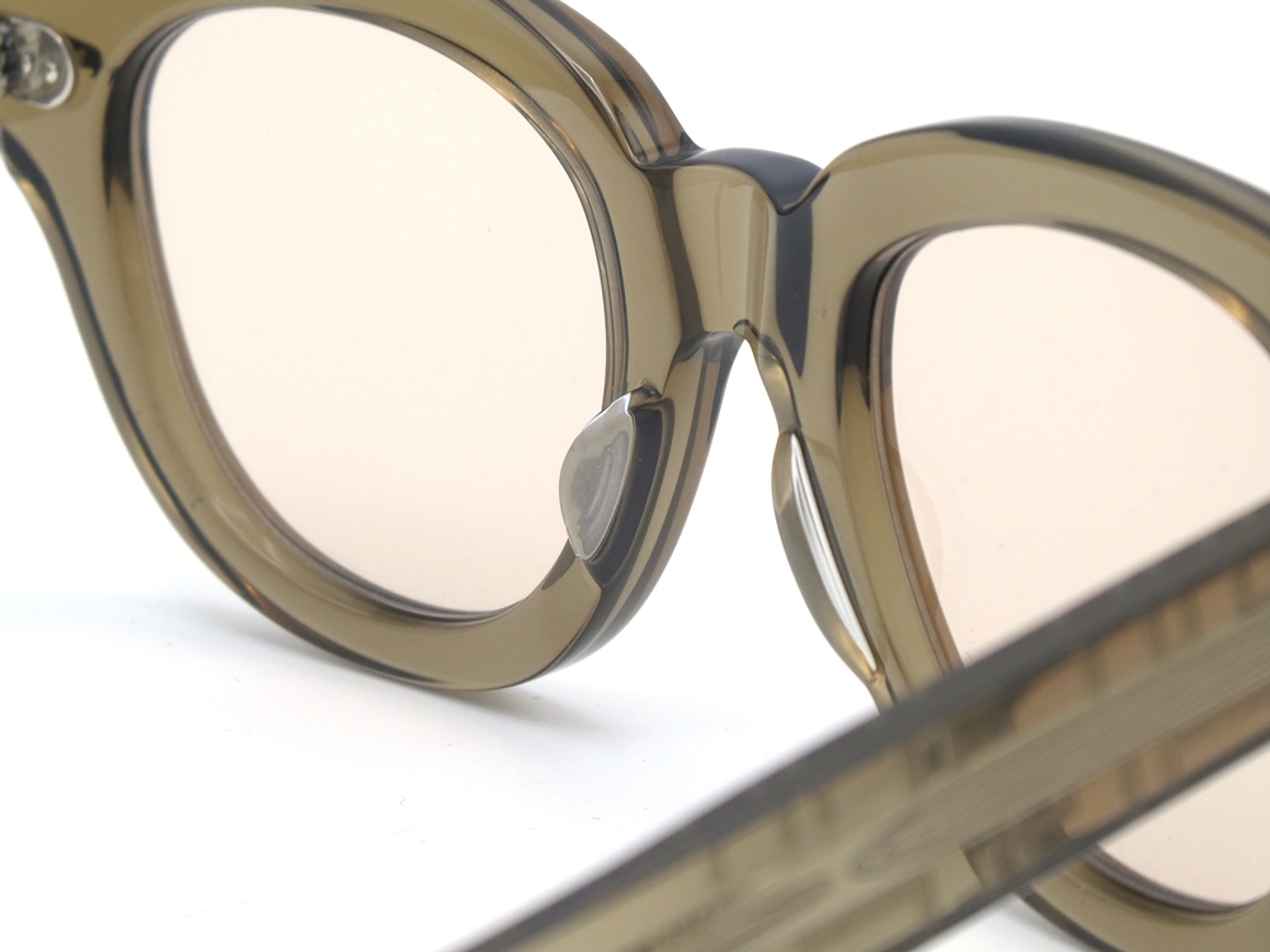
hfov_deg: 9.2
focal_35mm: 214
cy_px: 476
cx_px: 635
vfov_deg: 6.9
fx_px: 7851
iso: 80
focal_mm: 38.4
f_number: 5.6
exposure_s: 1/160
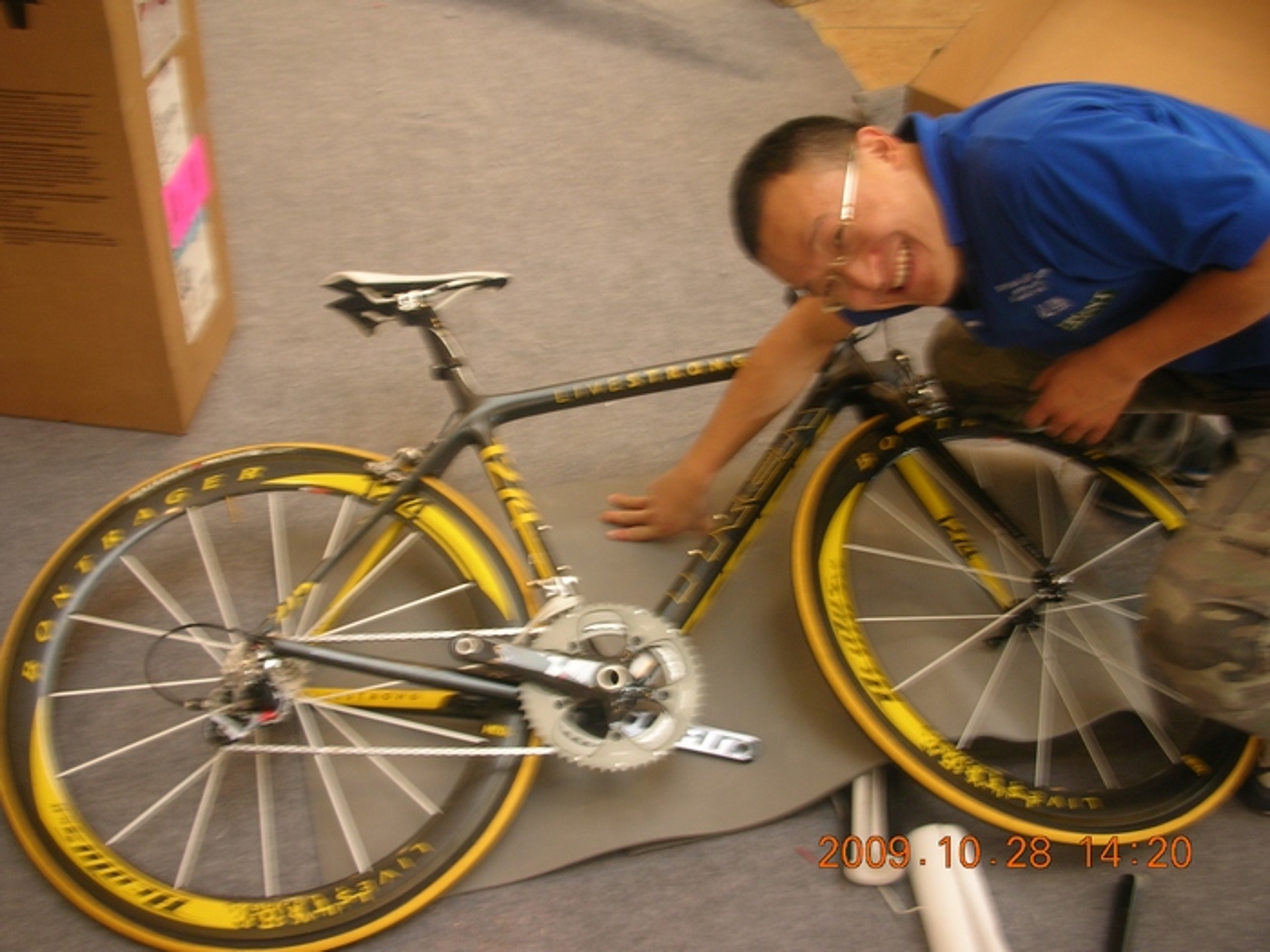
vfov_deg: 40.7
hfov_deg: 52.6
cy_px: 476
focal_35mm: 35
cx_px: 635
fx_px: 1284
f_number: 3
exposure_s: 1/4.6
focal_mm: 5.8
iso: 50
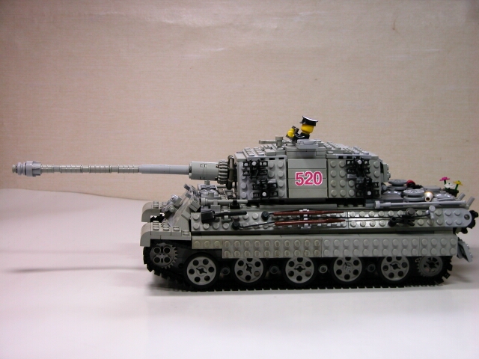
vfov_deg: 21.0
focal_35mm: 70
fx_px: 969
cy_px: 180
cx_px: 240
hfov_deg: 27.8
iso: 100
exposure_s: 1/38.1
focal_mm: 17.8
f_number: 3.3
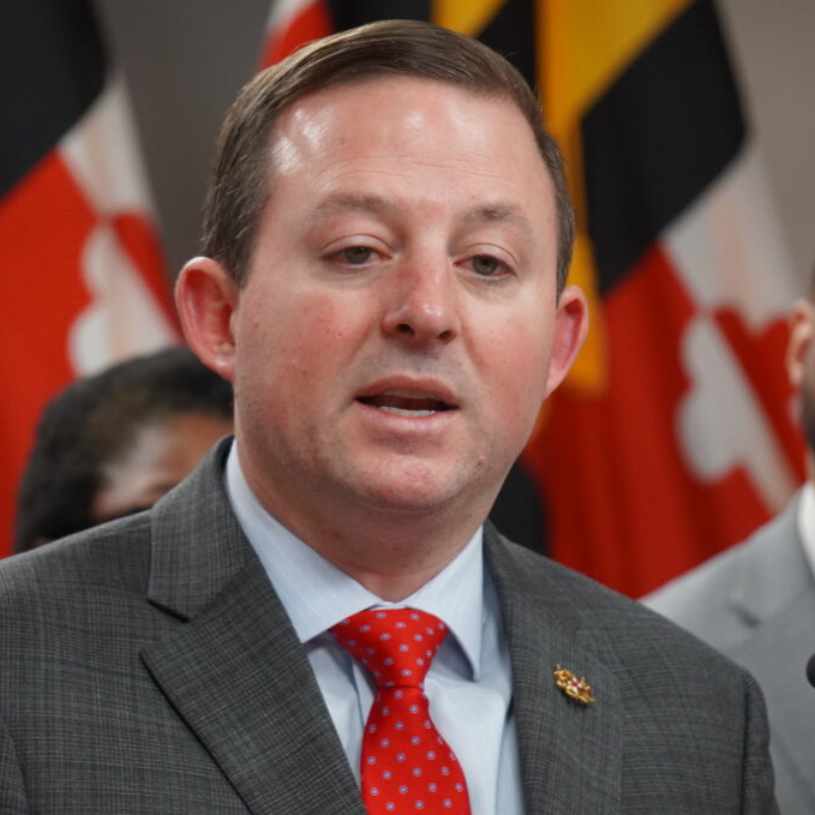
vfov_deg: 5.7
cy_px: 406
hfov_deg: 5.7
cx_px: 370
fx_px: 8141
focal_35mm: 306
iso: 1600
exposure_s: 1/250
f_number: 6.3
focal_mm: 159
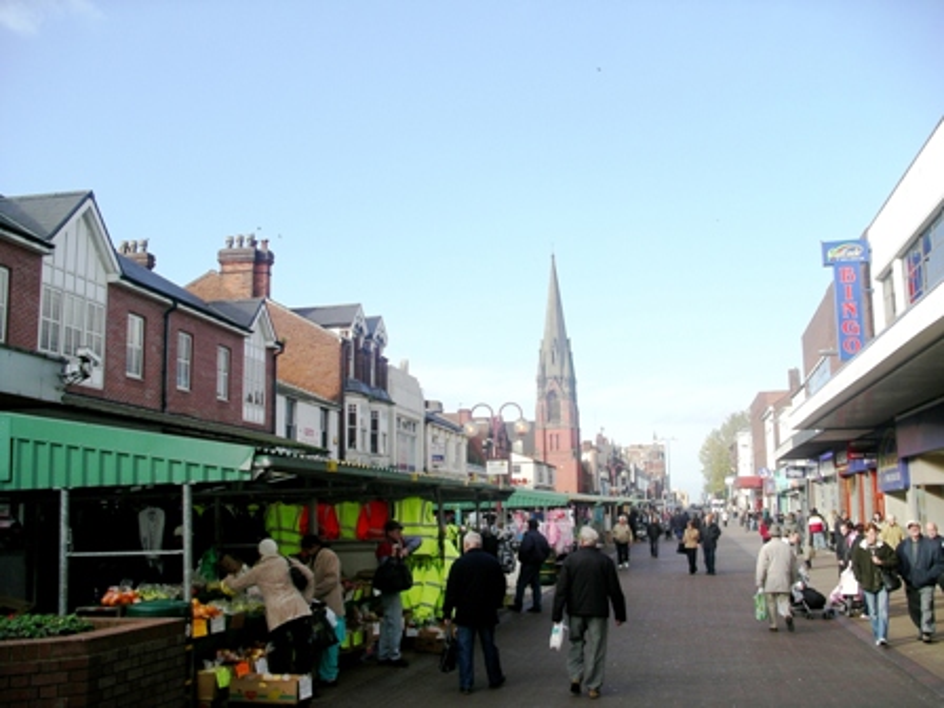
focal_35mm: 37
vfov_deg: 38.7
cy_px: 354
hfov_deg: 50.1
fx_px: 1009
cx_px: 472
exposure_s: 1/640
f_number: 3
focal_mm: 7.8
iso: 64
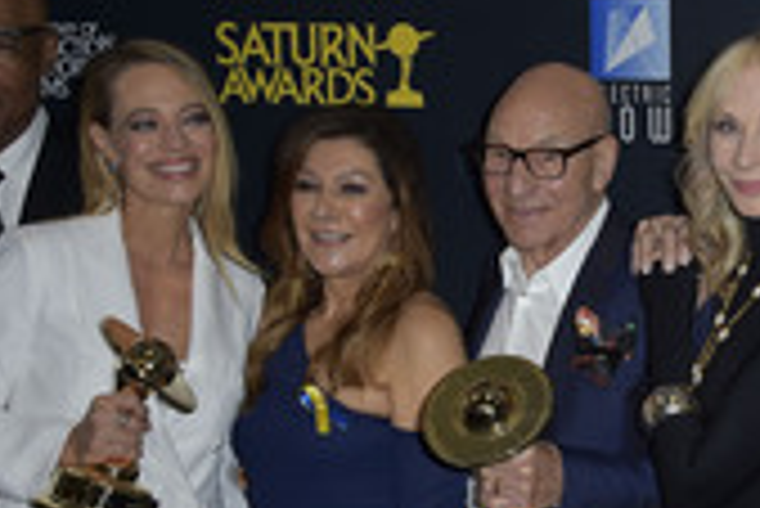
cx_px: 818
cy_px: 315
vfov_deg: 16.1
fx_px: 1796
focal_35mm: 85
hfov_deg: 22.6
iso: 320
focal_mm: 32
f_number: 6.3
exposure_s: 1/250
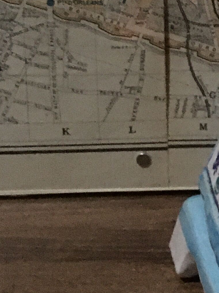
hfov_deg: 11.8
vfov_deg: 16.5
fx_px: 979
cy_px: -18
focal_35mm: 116
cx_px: 400
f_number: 2.2
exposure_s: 1/17
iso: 640
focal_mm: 4.15
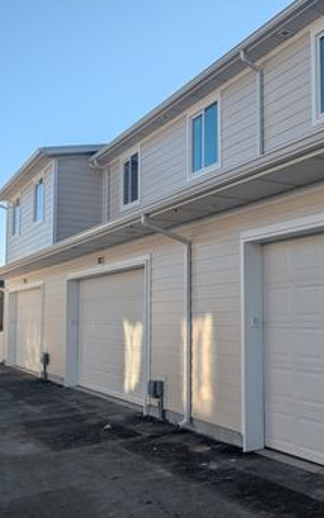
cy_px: 262
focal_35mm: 37
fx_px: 523
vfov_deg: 52.7
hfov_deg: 31.2
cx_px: 342
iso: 20
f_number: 1.68
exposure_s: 1/499
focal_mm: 6.9
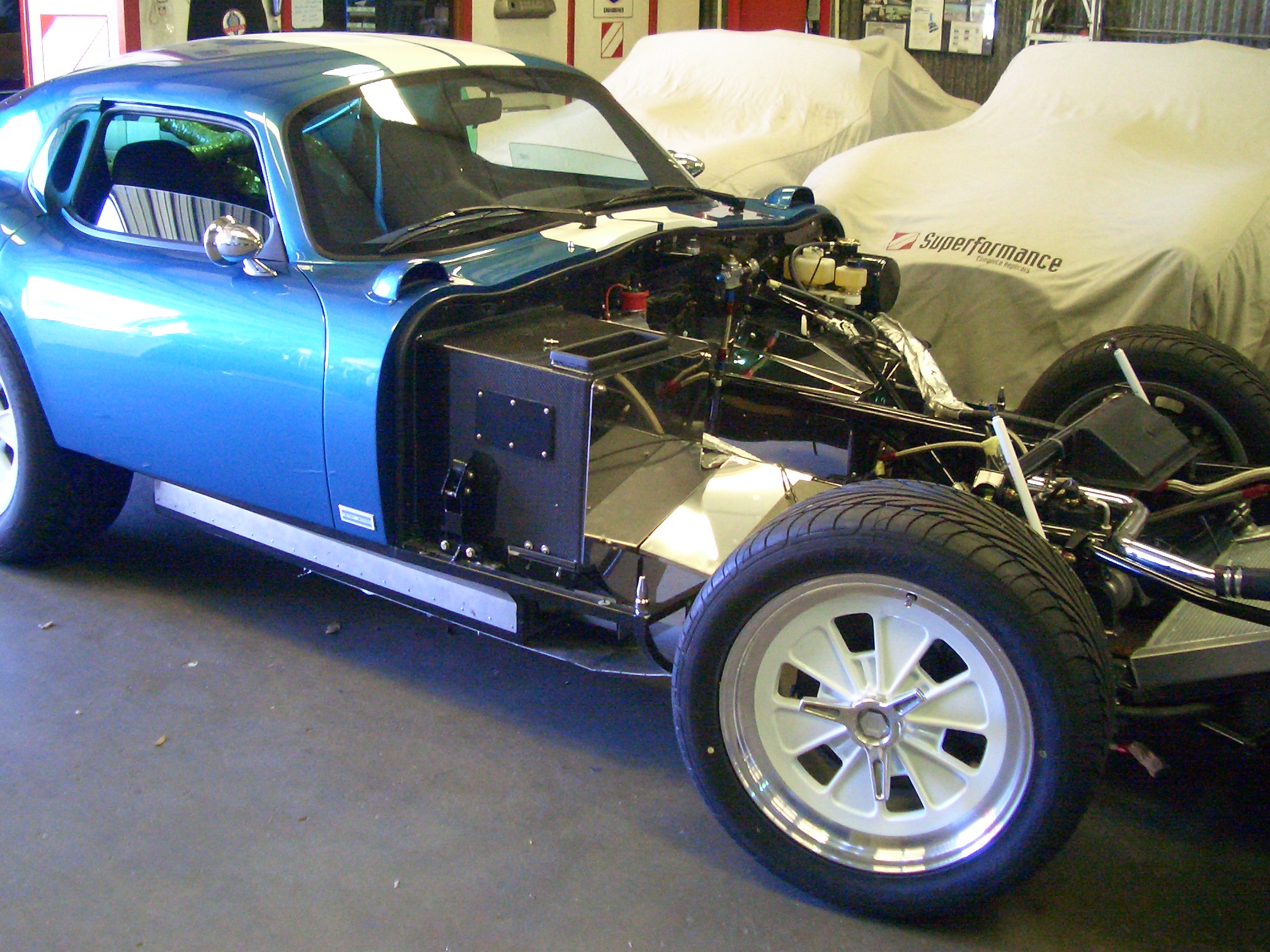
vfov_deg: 35.9
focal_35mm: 40
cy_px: 433
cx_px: 593
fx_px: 1468
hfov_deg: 46.8
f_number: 2.6
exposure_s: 1/40
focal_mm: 5.8
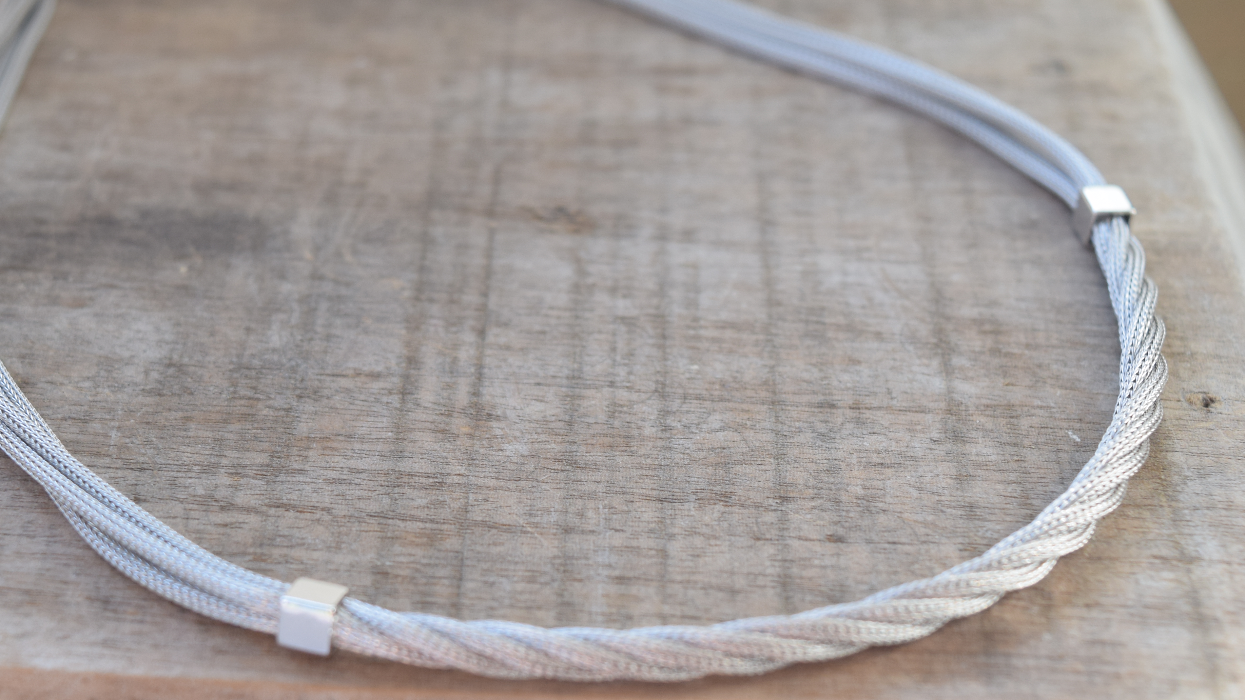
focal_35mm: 77
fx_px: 2542
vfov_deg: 15.7
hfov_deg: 27.5
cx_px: 489
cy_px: 438
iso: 400
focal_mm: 40
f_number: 6.3
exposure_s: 1/160
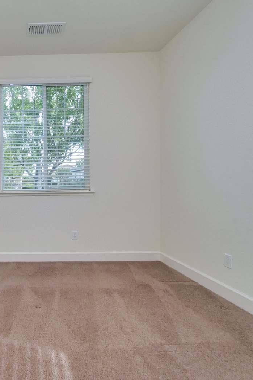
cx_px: 21
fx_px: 211
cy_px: 187
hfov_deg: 53.4
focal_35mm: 20
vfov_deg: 84.0
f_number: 6.3
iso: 800
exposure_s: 1/160
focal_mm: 7
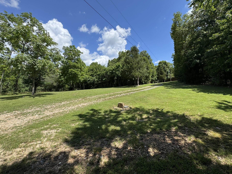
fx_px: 101
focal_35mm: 15
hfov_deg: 98.2
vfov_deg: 81.6
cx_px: 118
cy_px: 81
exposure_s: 1/1420
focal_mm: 2.22
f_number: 2.2
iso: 50
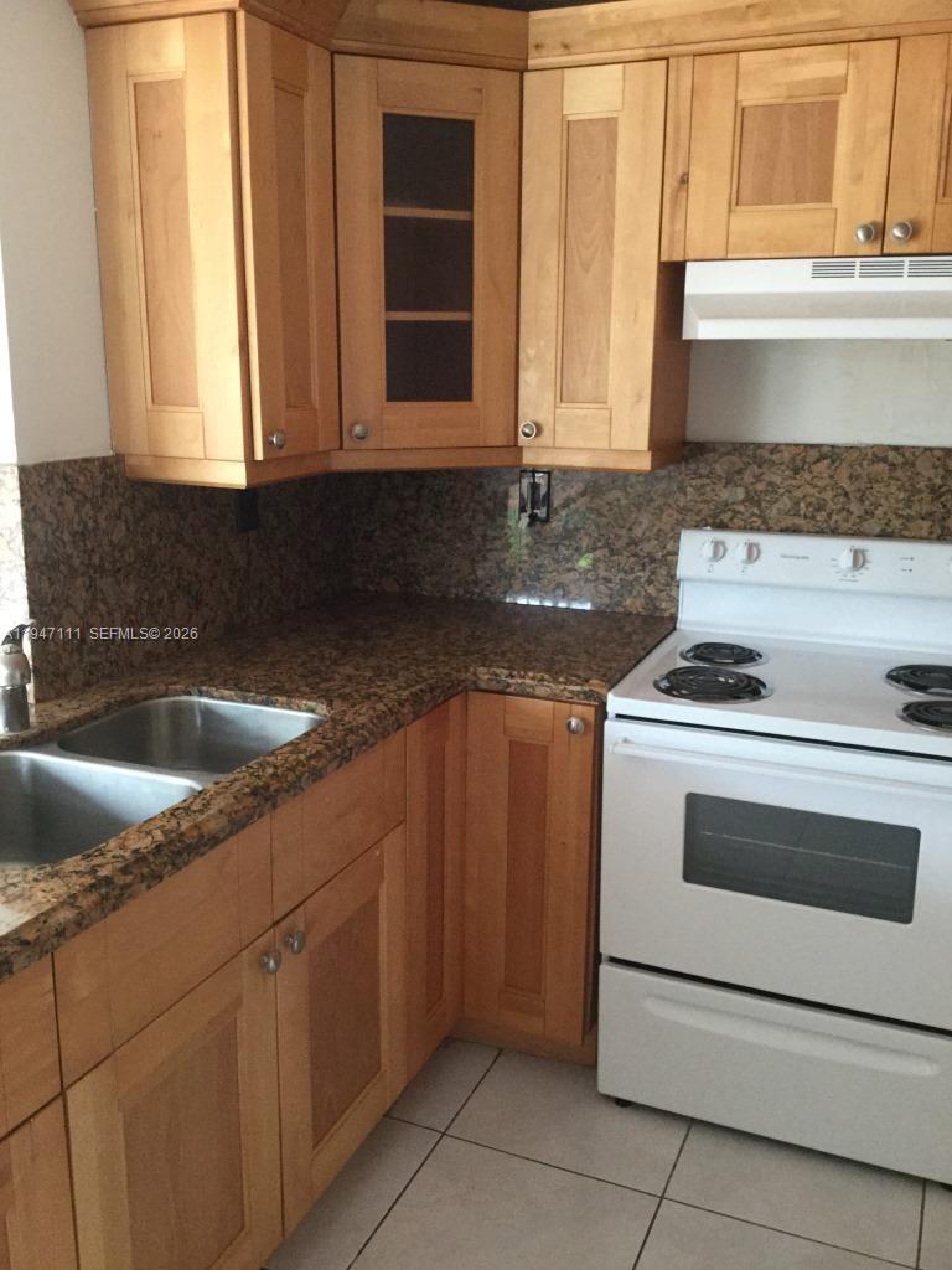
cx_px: 476
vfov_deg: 58.4
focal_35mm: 31
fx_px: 1137
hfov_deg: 45.4
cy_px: 635
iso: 200
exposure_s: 1/30
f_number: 2.4
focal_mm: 3.3
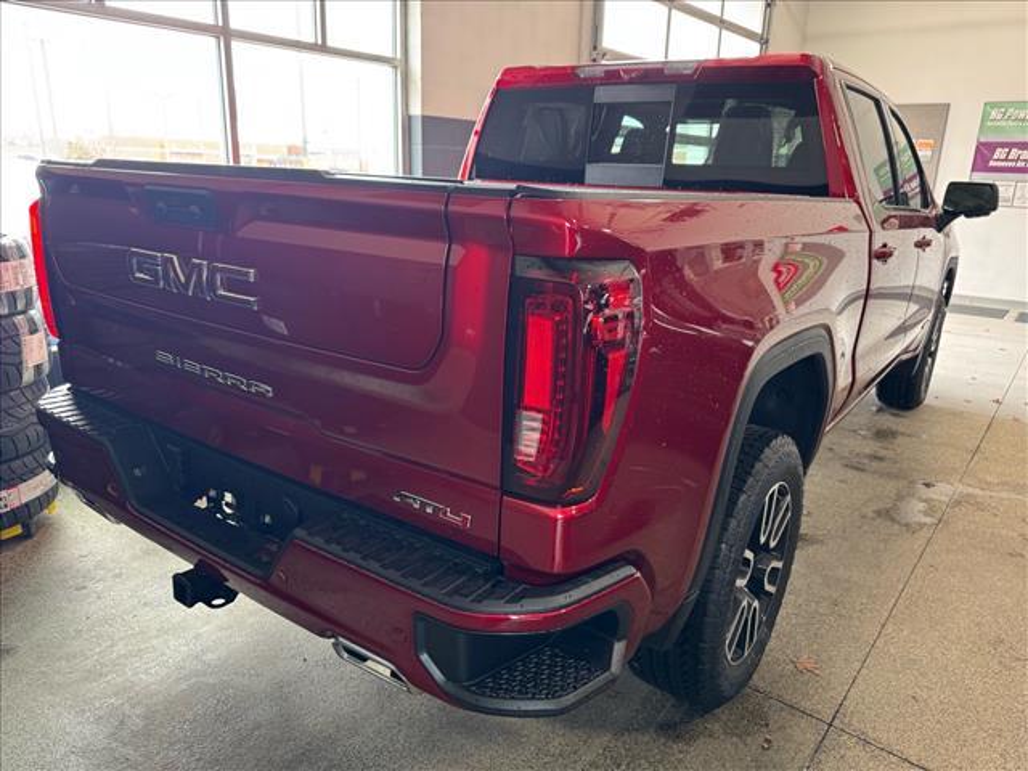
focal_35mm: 24
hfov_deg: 71.6
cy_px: 386
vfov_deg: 56.8
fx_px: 713
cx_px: 514
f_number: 1.78
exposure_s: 1/60
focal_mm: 6.76
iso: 160
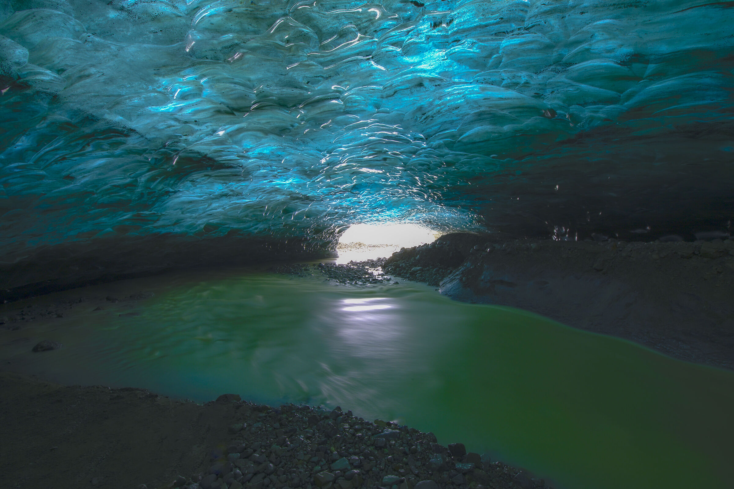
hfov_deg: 100.4
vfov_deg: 77.3
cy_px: 244
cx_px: 367
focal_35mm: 15
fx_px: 306
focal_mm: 15
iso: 100
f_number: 18
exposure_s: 6
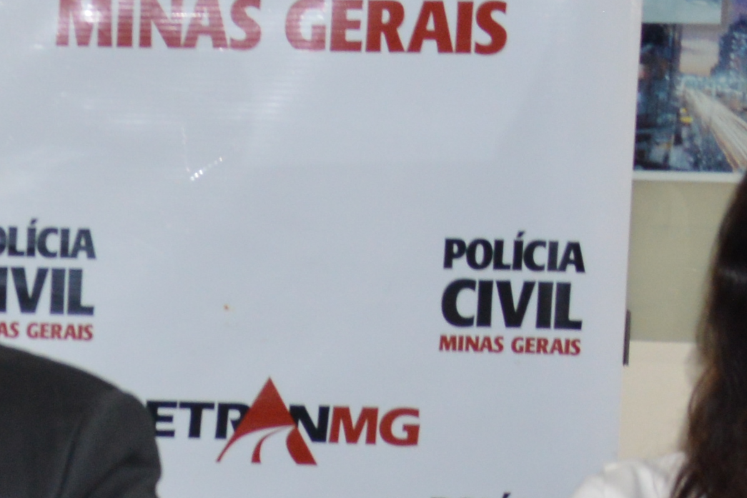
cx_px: -647
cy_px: 471
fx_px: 3911
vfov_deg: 7.3
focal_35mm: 189
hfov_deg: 10.2
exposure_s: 1/60
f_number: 4
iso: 450
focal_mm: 25
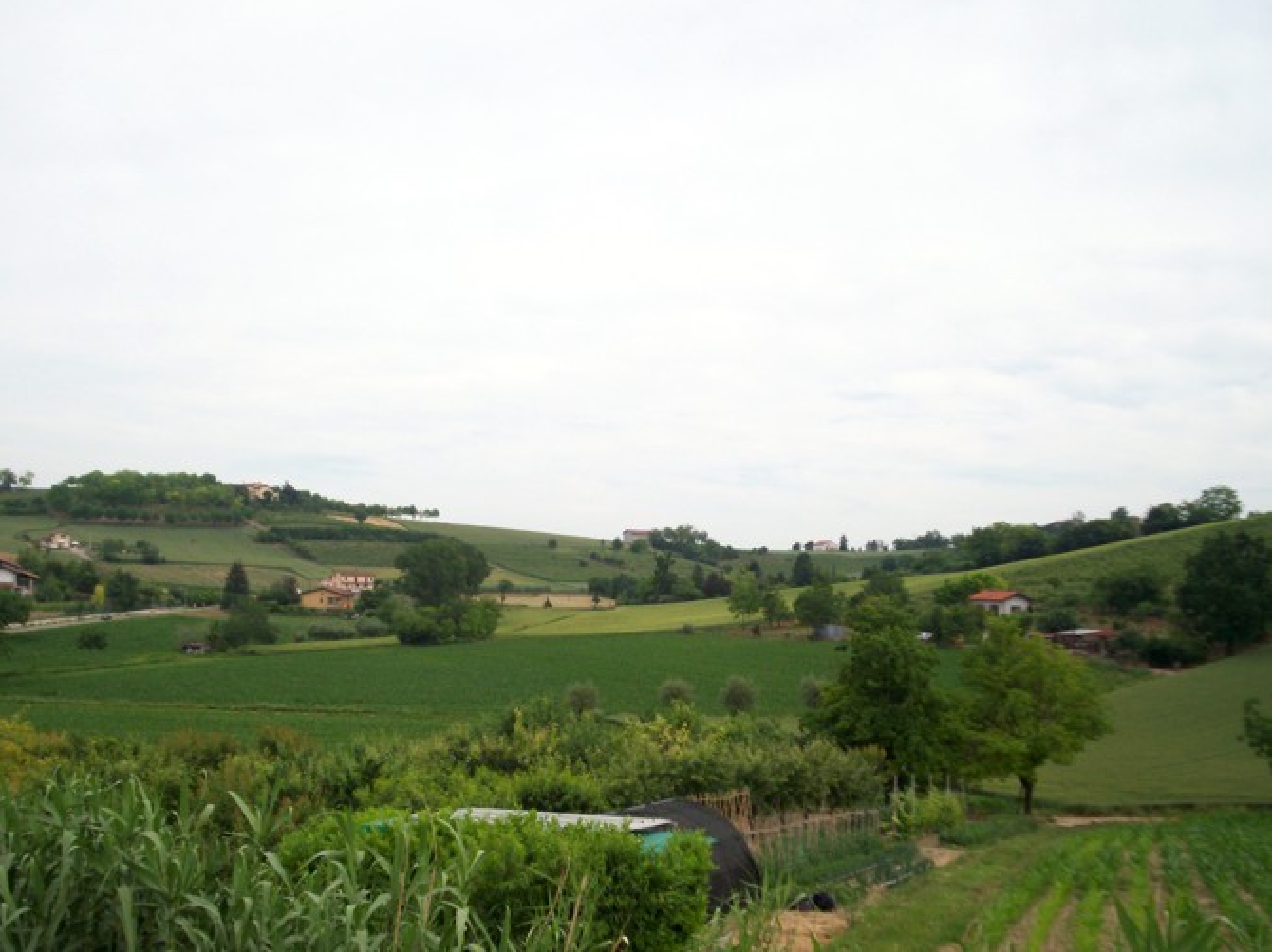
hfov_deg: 43.8
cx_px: 575
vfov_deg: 33.5
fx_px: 1580
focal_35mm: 43
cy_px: 558
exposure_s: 1/614
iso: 100
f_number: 4.5
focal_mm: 5.9
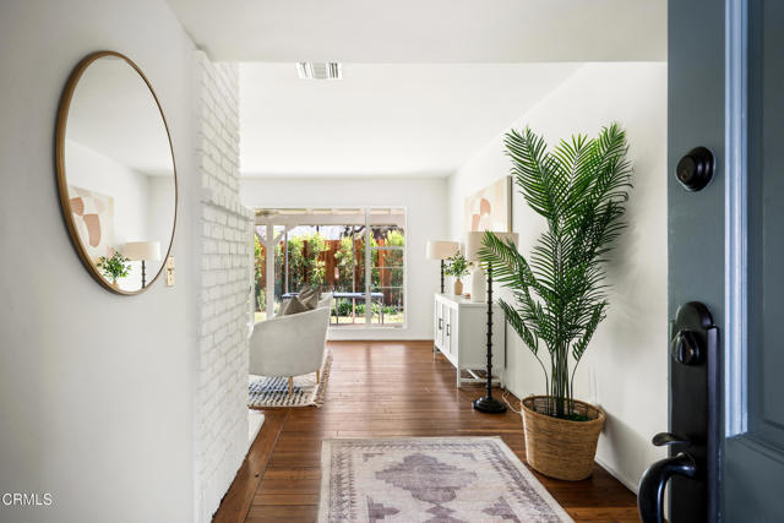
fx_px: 414
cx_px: 392
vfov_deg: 64.6
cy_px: 262
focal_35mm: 19
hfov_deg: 86.9
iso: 100
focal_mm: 19
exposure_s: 1/13
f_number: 10
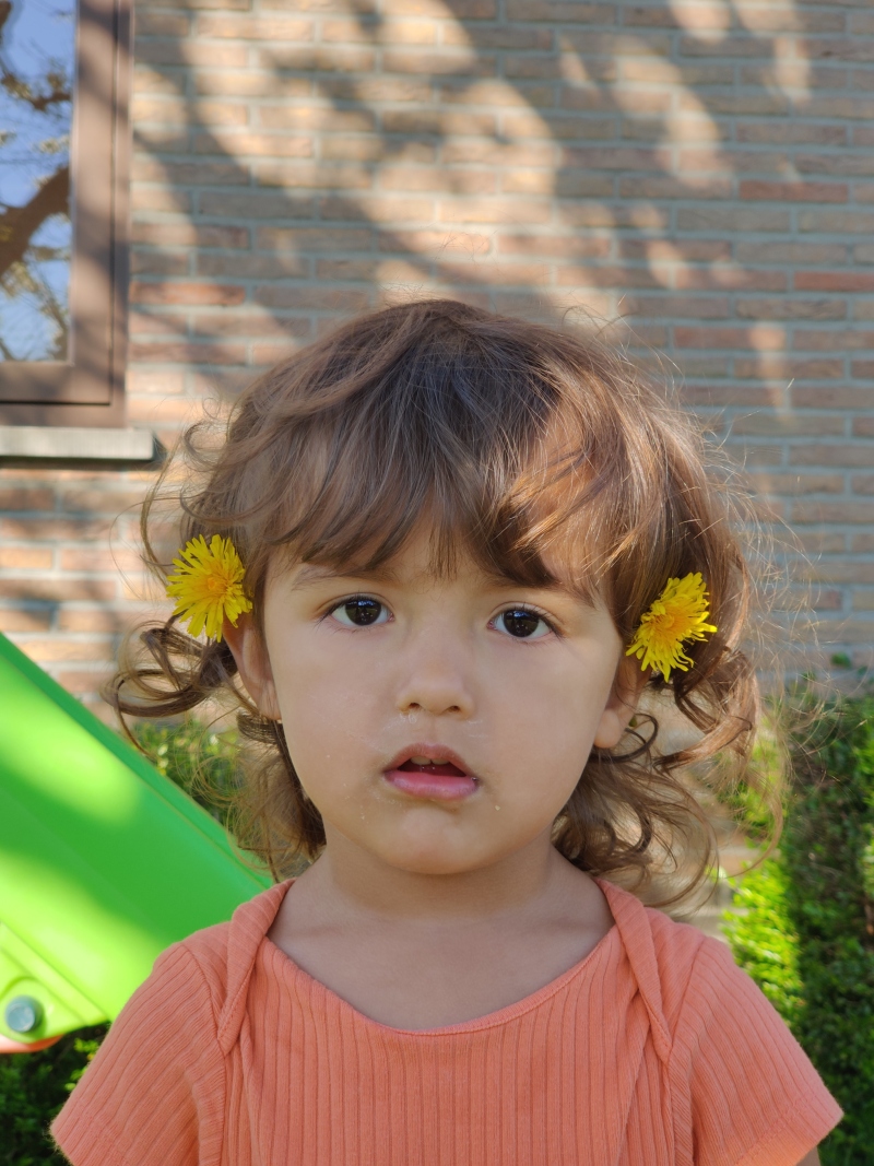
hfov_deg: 19.9
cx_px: 437
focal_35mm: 74
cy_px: 583
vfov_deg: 26.3
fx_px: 2492
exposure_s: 1/303
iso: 100
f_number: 2.44
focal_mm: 6.95
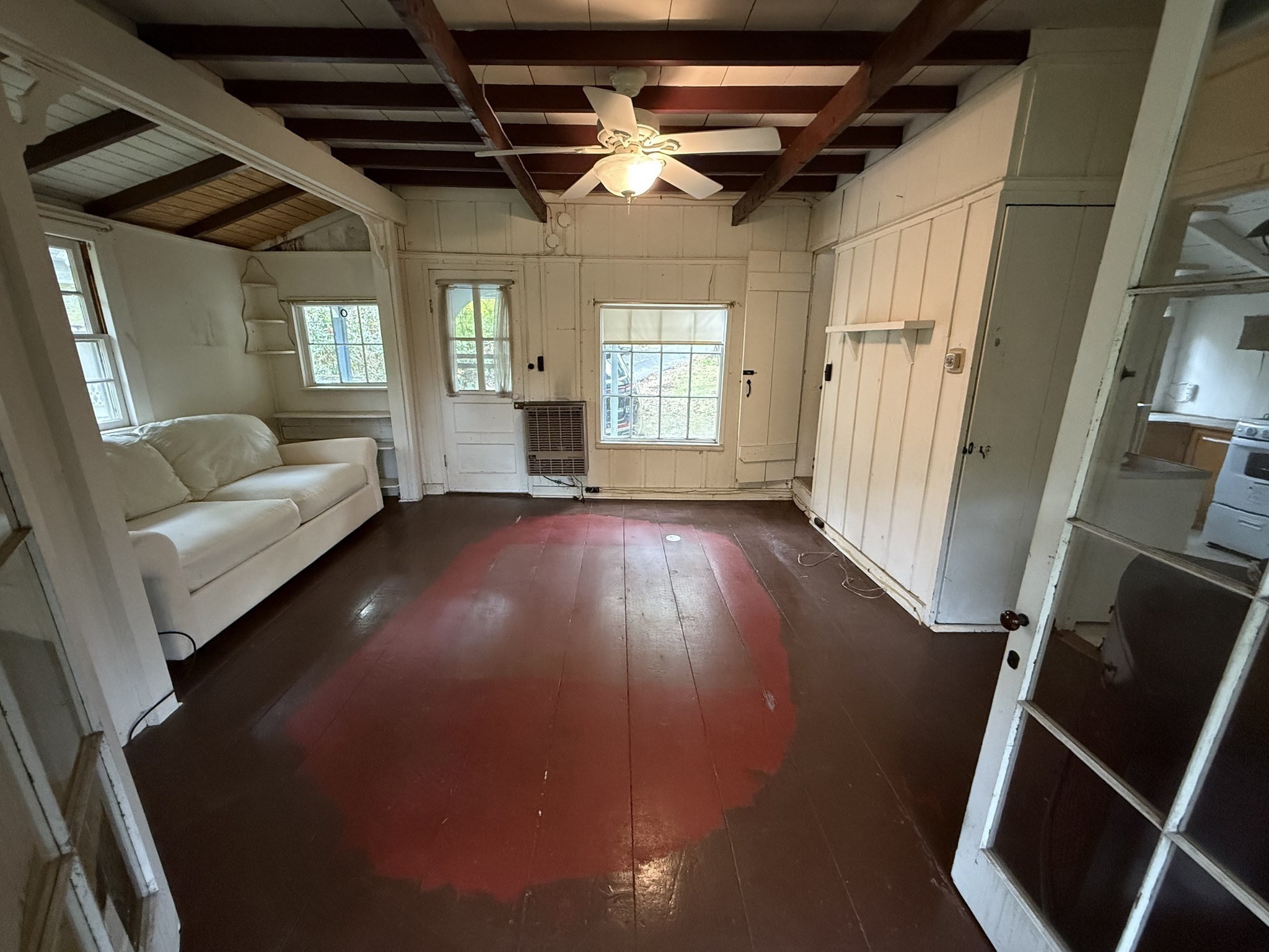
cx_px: 634
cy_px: 476
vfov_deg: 85.7
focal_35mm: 14
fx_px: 513
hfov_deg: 102.1
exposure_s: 1/60
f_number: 2.2
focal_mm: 2.22
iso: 640
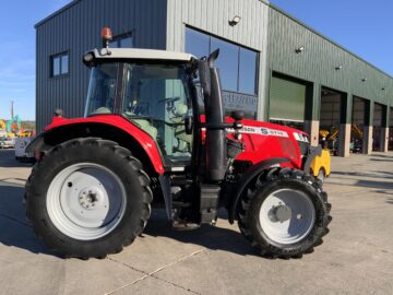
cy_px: 148
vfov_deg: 48.2
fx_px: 329
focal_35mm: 29
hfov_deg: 61.7
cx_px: 196
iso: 16
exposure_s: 1/1055
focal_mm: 3
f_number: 1.8
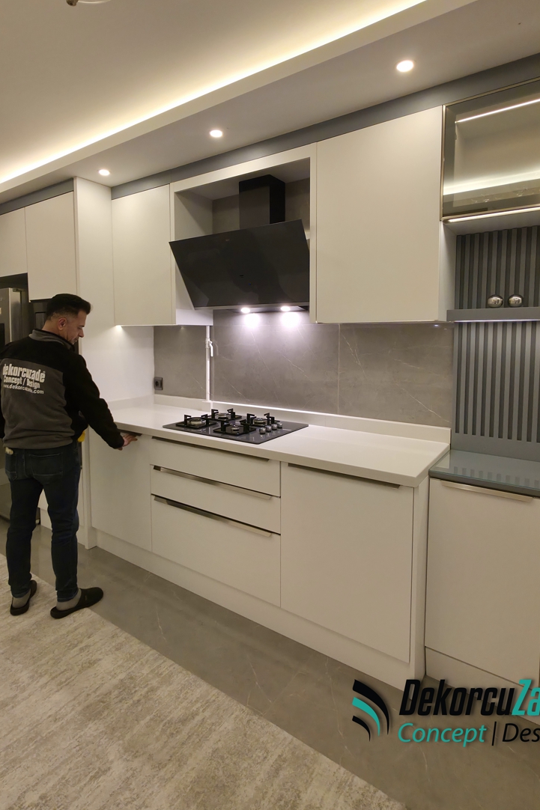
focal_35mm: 18
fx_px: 405
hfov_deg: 67.3
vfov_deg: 89.8
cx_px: 252
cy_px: 368
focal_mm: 2.2
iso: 100
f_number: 1.9
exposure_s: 1/50
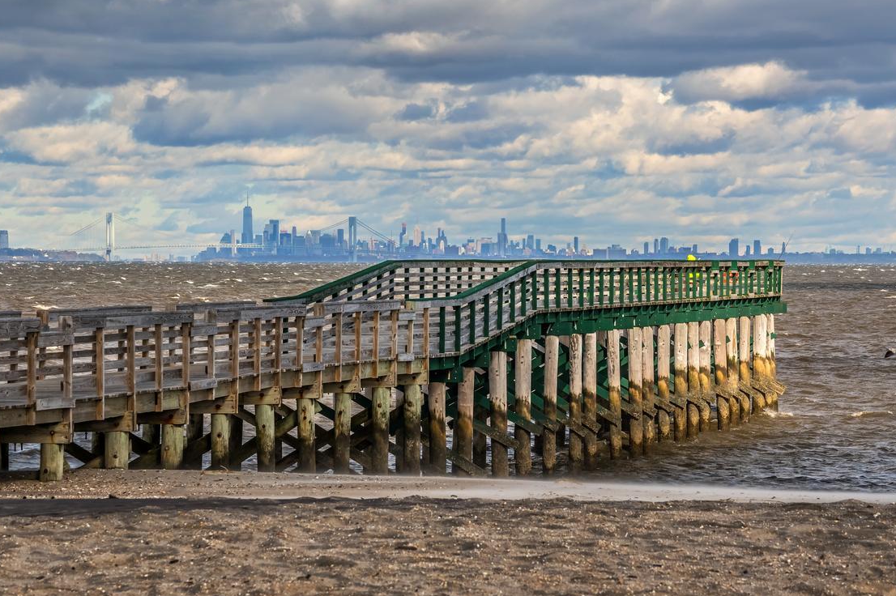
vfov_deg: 8.3
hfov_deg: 12.4
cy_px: 281
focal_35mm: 166
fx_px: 4129
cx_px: 439
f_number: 11
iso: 100
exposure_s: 1/400
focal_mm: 102
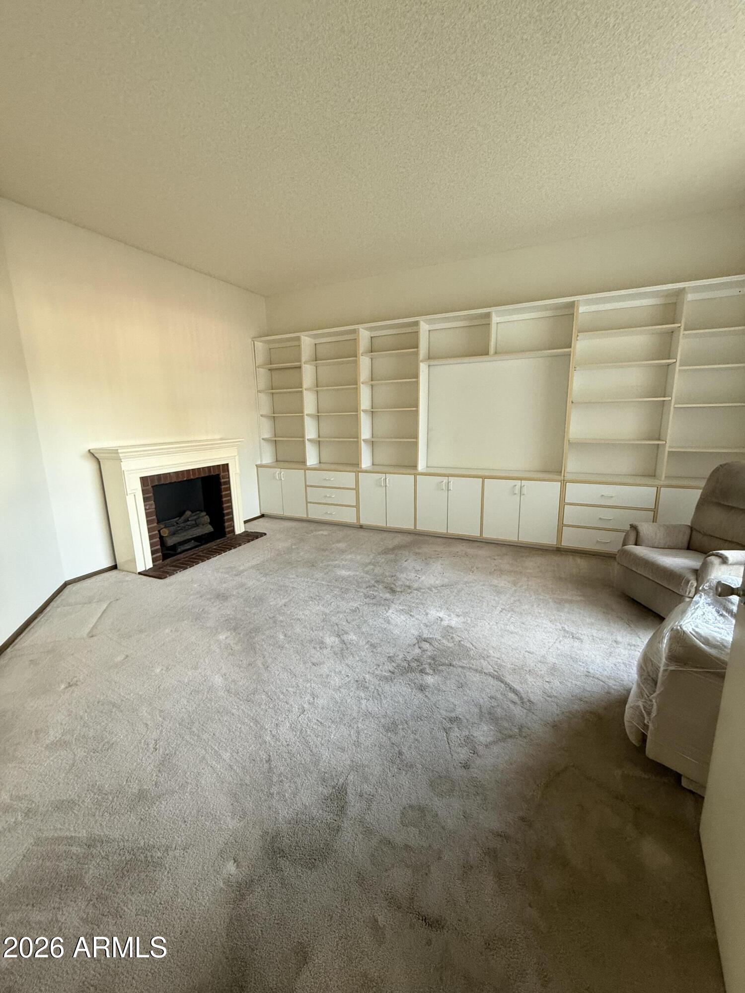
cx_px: 372
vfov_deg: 102.1
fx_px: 402
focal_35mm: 14
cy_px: 496
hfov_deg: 85.7
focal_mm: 2.22
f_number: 2.2
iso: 500
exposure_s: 1/60
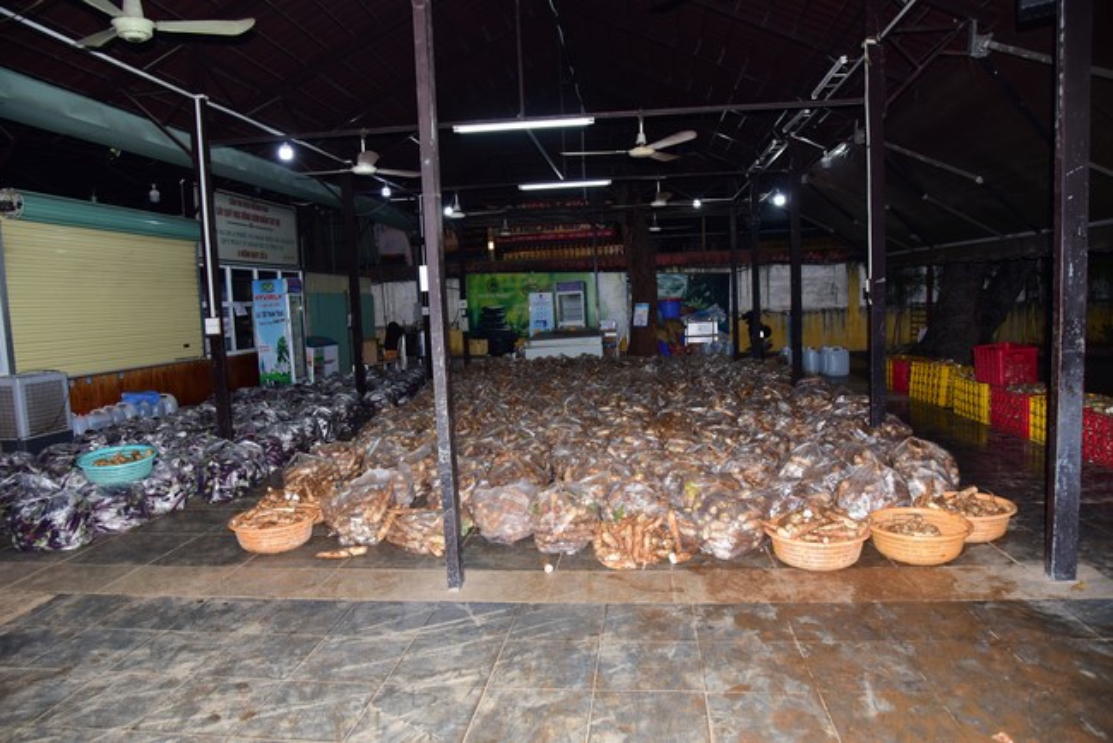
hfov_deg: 73.7
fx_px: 742
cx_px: 556
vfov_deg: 53.2
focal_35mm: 24
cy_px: 372
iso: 1250
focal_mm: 24
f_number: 5.6
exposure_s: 1/160
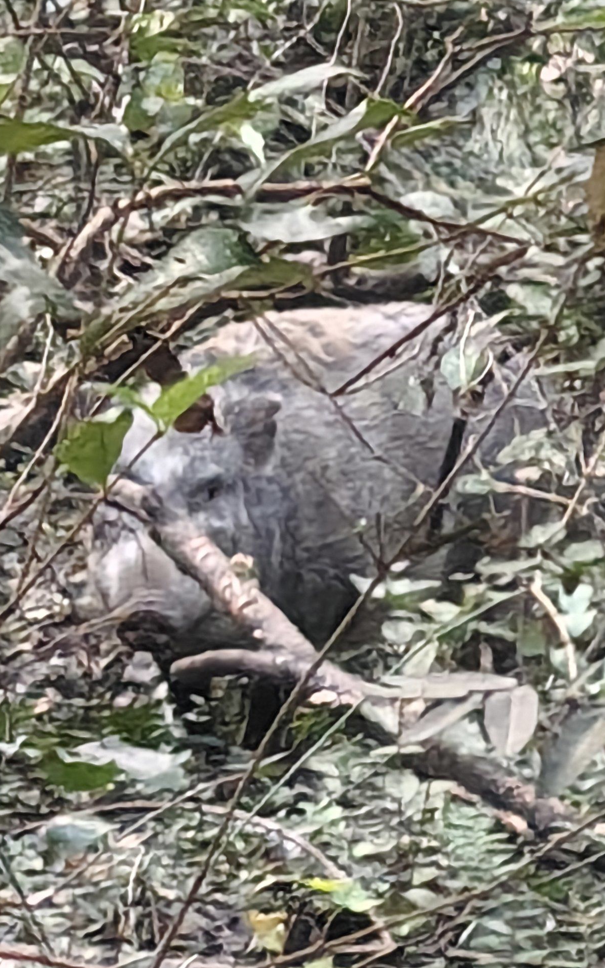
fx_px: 14715
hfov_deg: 2.4
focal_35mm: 558
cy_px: 440
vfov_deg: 3.8
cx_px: 304
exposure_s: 1/25
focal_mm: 14.46
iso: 800
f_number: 3.4
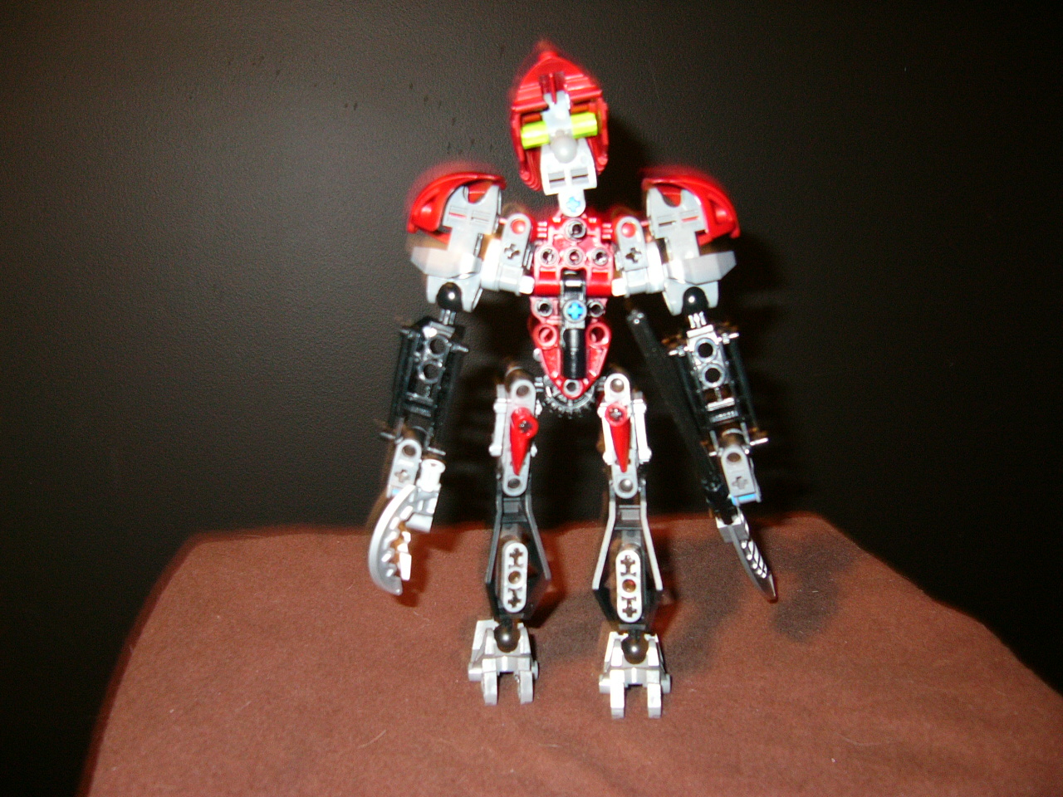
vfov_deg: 40.7
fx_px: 1075
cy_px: 398
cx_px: 532
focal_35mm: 35
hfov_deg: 52.6
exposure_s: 1
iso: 100
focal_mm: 5.8
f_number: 2.8
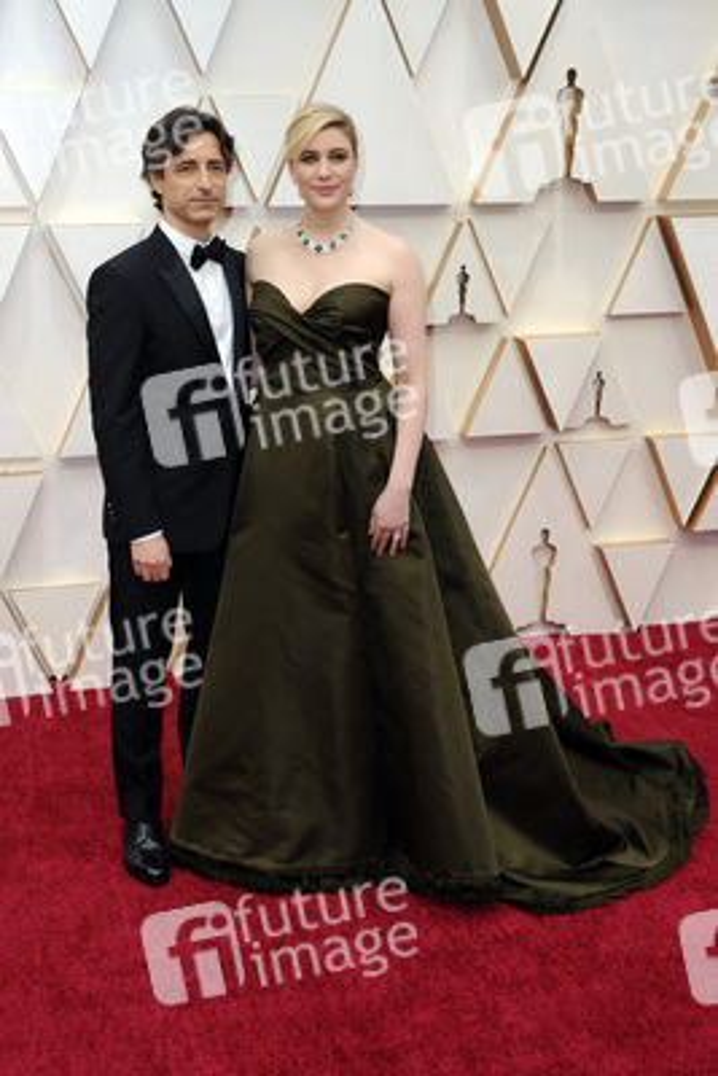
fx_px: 1255
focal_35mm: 42
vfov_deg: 46.4
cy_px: 538
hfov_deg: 31.9
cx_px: 359
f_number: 8
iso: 800
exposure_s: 1/250
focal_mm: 42
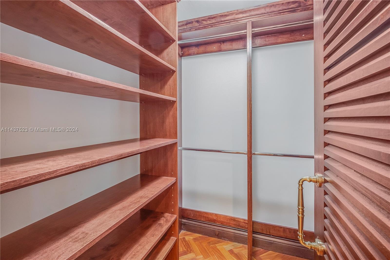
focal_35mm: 15
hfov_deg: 100.4
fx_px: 162
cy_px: 130
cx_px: 195
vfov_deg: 77.3
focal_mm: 10
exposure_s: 1/8
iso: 800
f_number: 8
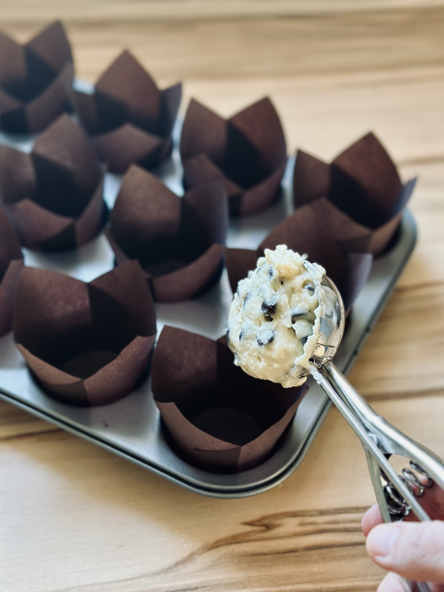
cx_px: 224
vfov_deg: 38.9
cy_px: 299
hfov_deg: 29.7
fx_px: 838
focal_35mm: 49
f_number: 1.78
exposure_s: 1/60
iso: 320
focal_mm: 6.86
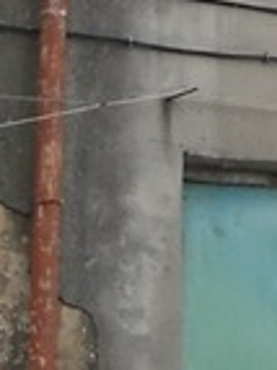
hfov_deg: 6.2
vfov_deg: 8.3
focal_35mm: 229
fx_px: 2447
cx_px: 676
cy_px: -331
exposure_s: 1/100
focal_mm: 6.72
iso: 80
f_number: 3.1
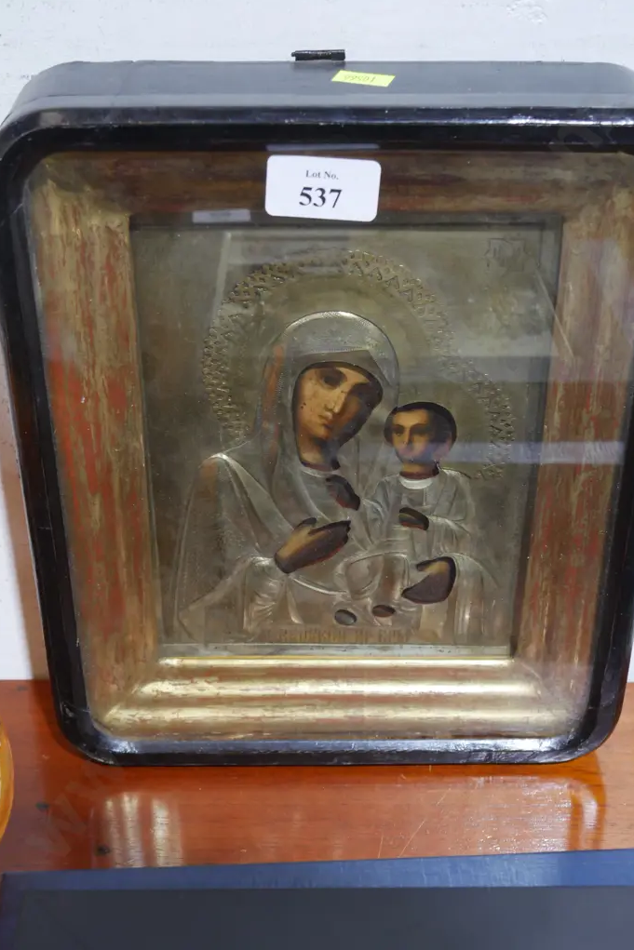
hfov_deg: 28.1
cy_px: 475
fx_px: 1267
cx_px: 325
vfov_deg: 41.1
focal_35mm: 48
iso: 1600
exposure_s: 1/60
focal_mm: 23
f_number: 5.1
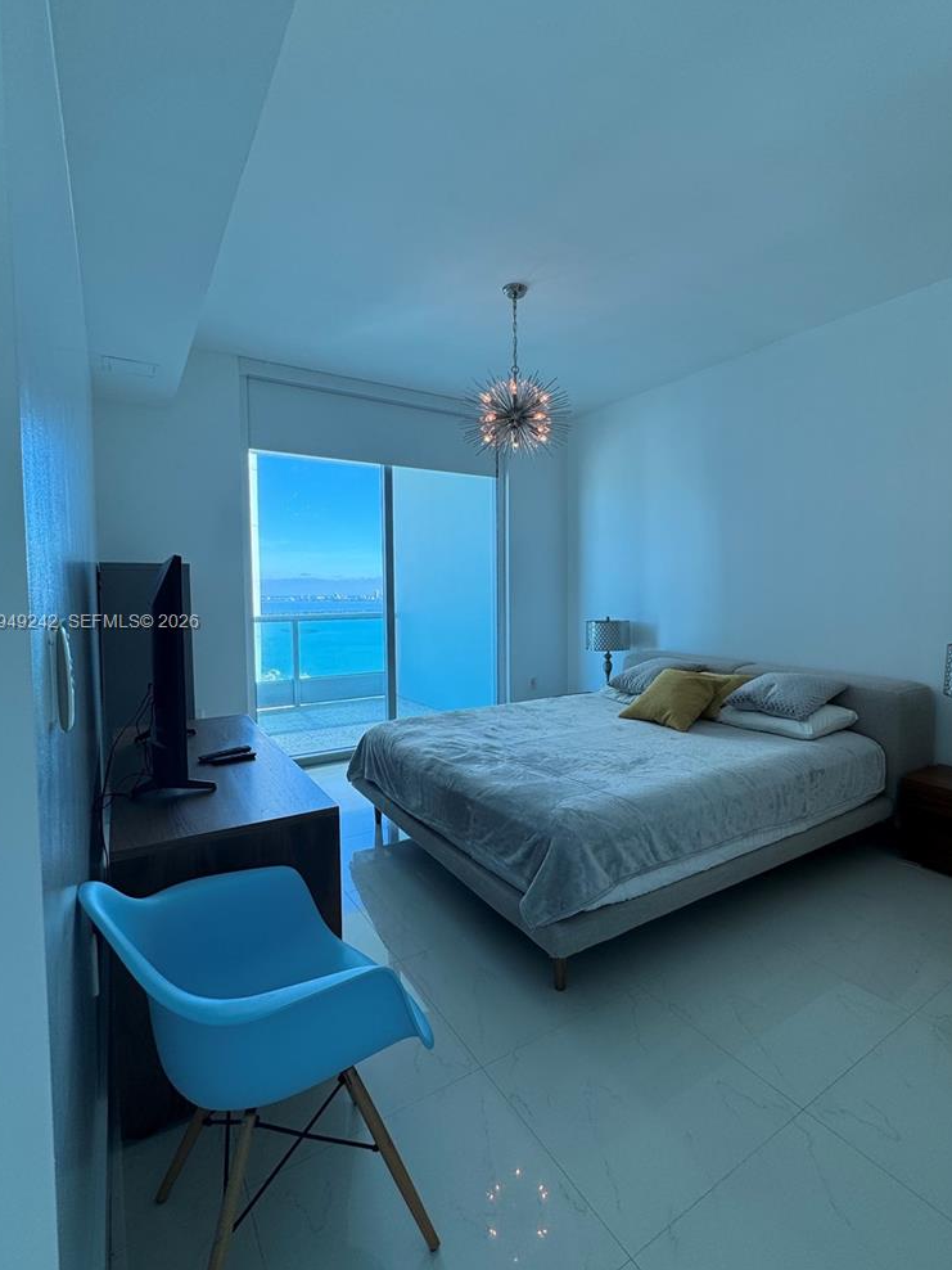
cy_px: 623
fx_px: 623
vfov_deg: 91.0
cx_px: 540
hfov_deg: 74.4
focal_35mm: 17
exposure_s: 1/184
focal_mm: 2.22
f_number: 2.2
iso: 40
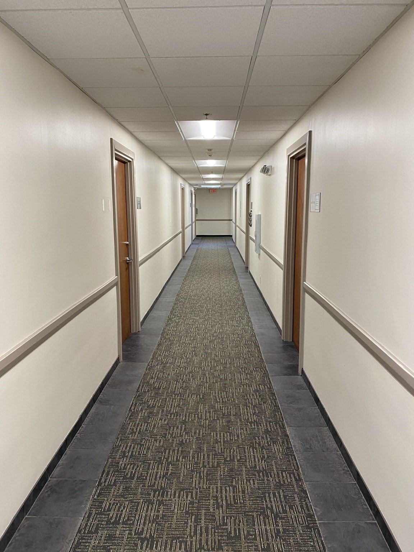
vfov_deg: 67.3
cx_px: 207
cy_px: 276
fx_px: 415
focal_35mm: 26
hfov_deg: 53.1
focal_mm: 4.25
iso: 80
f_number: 1.8
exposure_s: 1/60
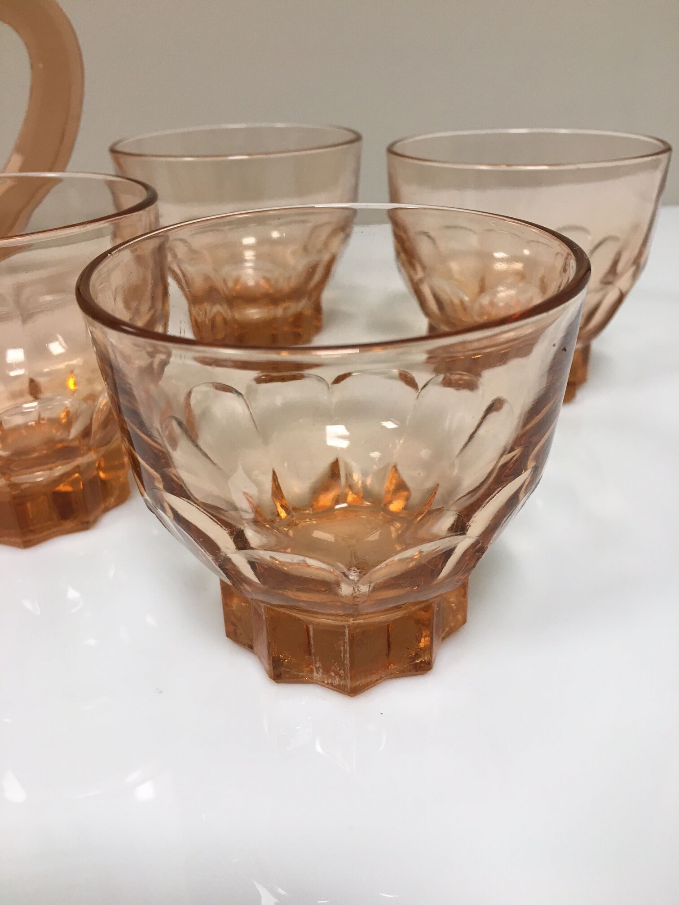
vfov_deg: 61.7
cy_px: 452
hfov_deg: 48.2
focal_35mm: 29
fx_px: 758
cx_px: 340
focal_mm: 4.15
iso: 50
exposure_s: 1/33
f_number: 2.2
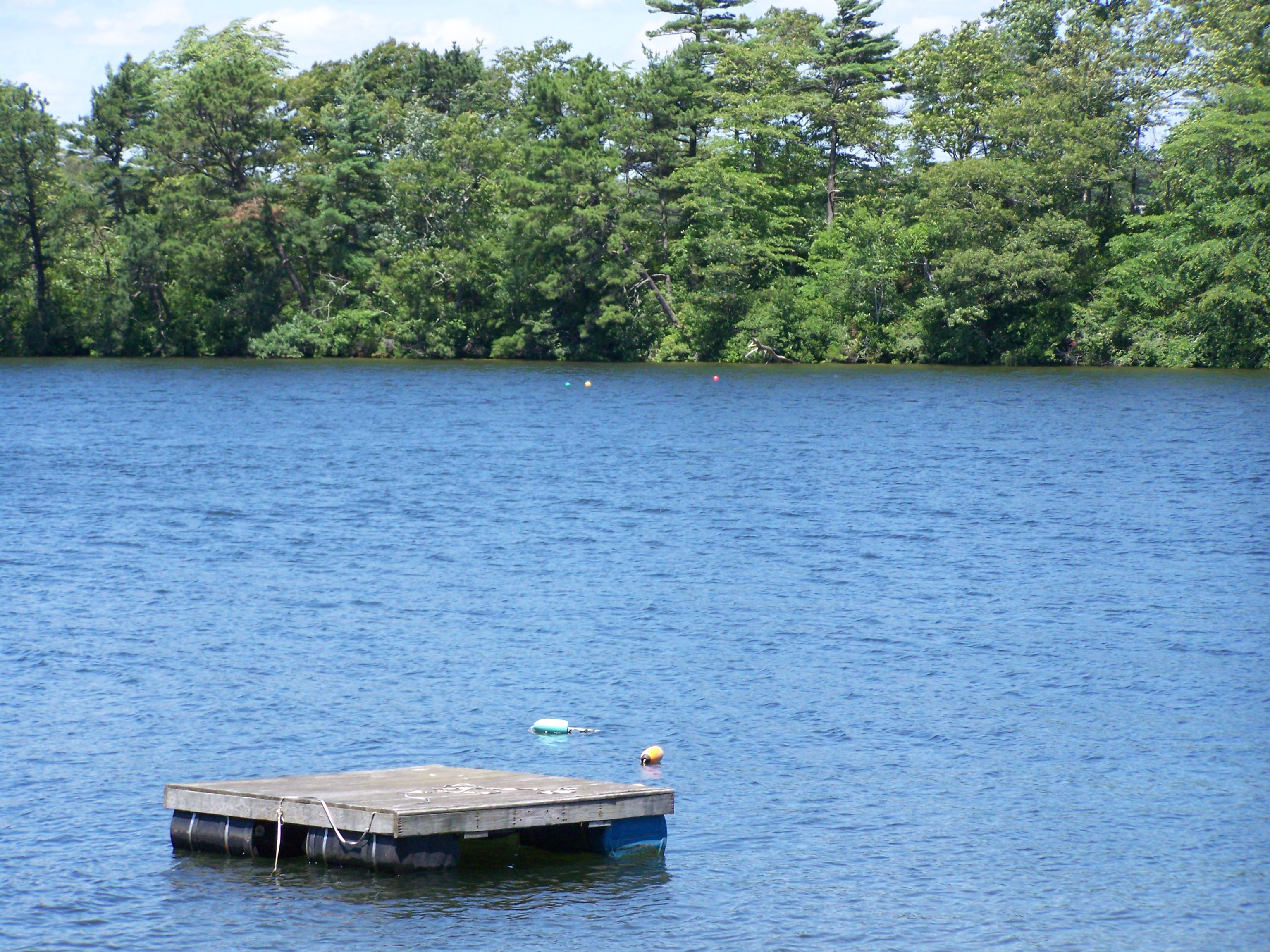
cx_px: 635
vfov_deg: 10.7
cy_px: 476
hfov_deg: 14.2
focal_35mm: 139
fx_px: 5100
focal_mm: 23.1
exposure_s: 1/1000
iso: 160
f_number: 3.3
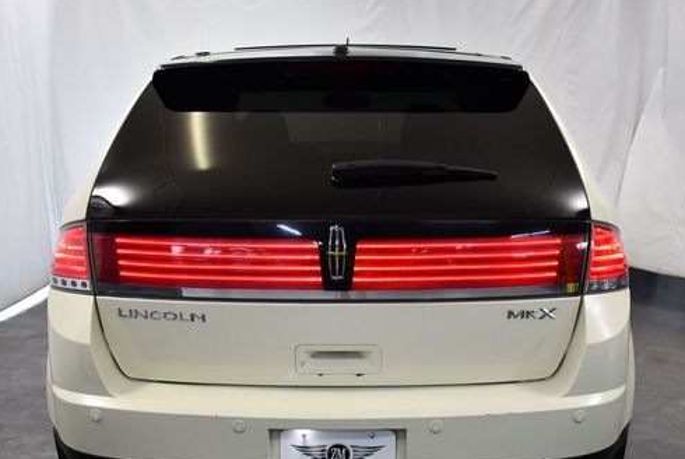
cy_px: 273
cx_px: 355
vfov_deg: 28.7
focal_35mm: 47
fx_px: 895
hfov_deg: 41.9
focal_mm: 18
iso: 800
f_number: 3.5
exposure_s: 1/250
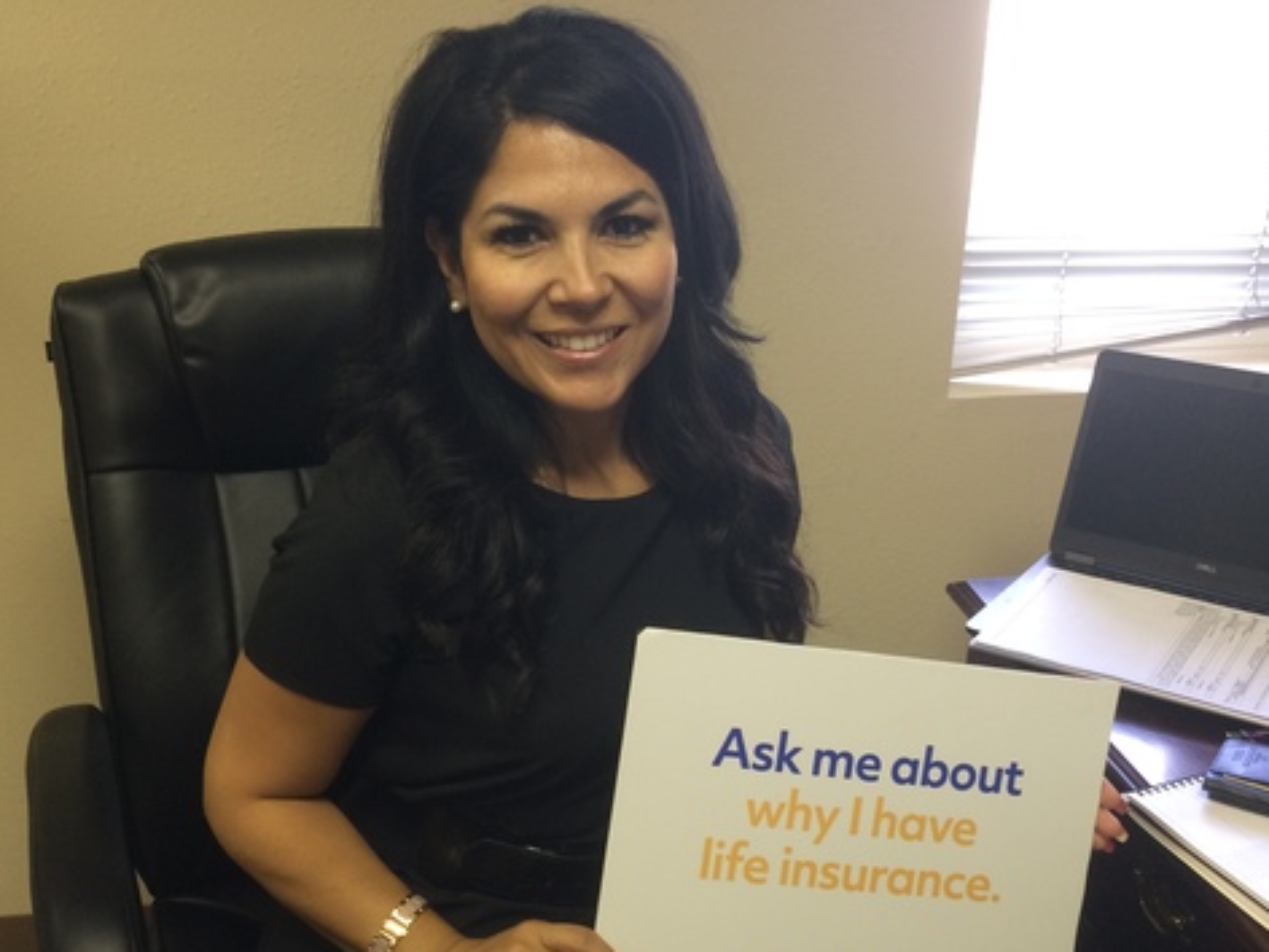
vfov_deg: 37.4
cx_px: 655
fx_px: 1393
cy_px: 610
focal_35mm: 38
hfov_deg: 49.0
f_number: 2.2
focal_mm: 4.15
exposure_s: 1/30
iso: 100
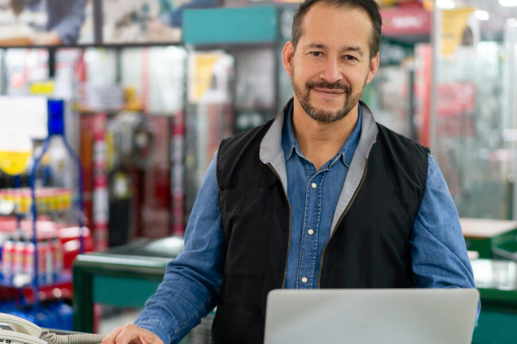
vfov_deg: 17.5
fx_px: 1120
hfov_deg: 26.0
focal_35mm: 78
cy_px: 195
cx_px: 235
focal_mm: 55
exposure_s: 1/160
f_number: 1.8
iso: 1000
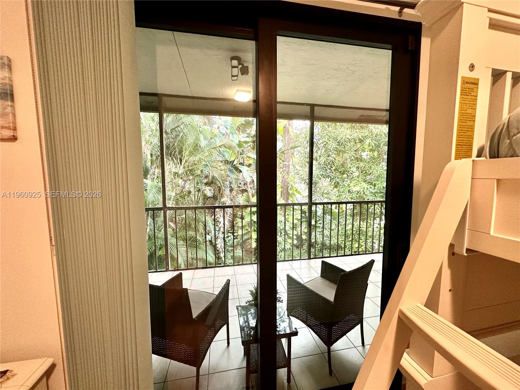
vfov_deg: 85.7
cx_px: 260
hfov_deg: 102.1
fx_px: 210
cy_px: 195
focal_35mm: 14
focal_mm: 2.22
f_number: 2.2
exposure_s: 1/60
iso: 250
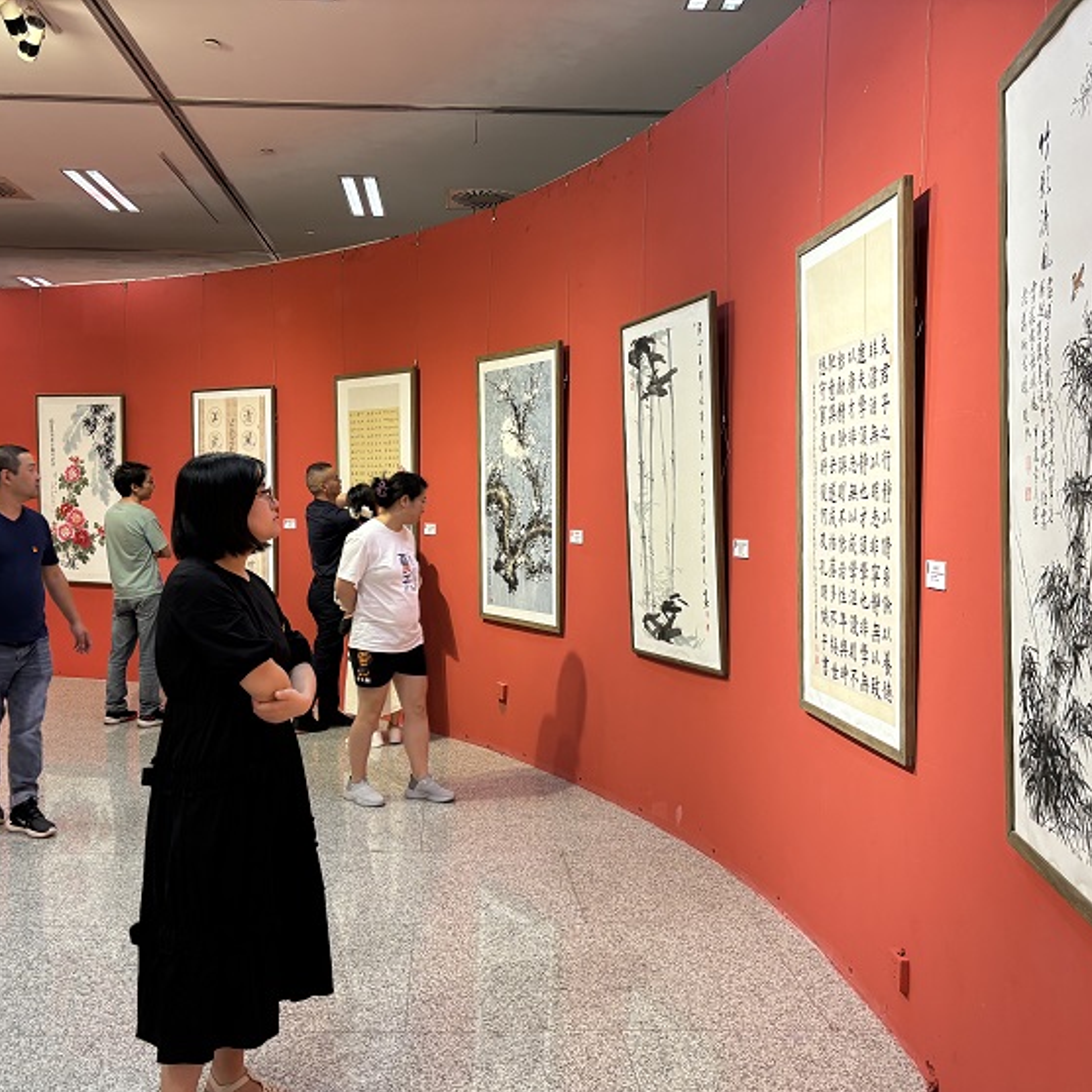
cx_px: 499
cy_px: 550
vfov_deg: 52.5
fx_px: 1106
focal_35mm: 31
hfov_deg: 52.5
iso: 100
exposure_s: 1/50
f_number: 1.6
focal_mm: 5.96
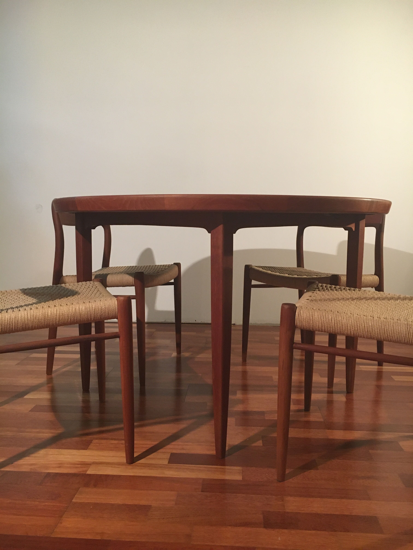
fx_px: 461
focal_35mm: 29
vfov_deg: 61.7
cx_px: 206
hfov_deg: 48.2
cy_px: 275
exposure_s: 1/33
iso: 250
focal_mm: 4.15
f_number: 2.2
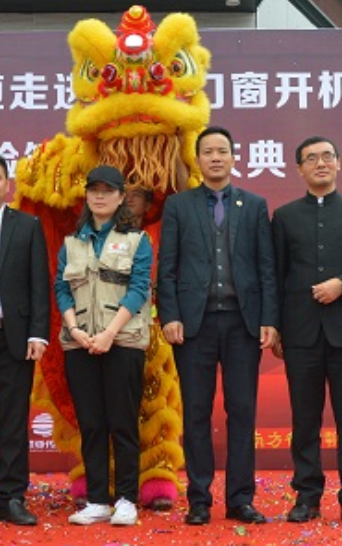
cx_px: 72
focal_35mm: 68
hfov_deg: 19.0
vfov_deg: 30.2
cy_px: 247
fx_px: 1014
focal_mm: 22
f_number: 5.6
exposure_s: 1/200
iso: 200
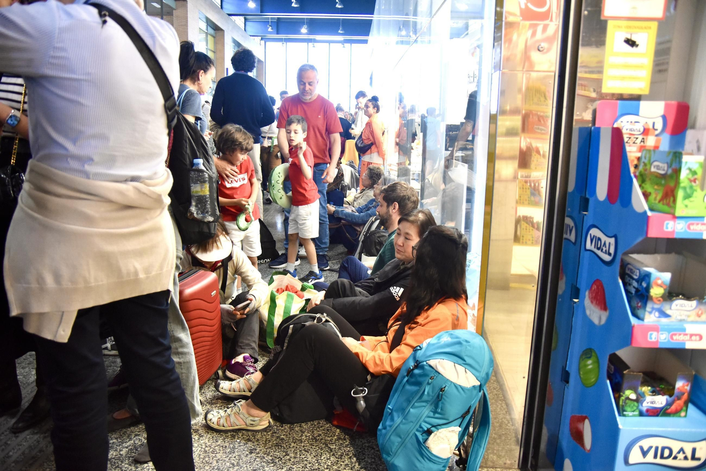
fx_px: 569
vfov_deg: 45.0
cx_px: 353
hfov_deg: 63.6
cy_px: 236
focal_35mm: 29
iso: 4500
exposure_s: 1/160
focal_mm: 29
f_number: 6.3
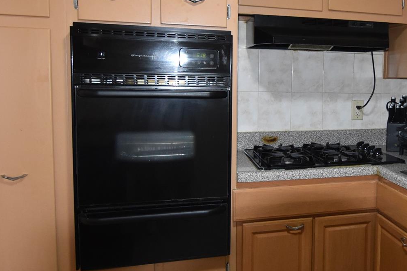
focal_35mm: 37
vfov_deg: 35.9
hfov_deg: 49.2
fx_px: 418
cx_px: 318
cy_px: 113
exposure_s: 1/125
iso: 1250
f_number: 2.8
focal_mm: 12
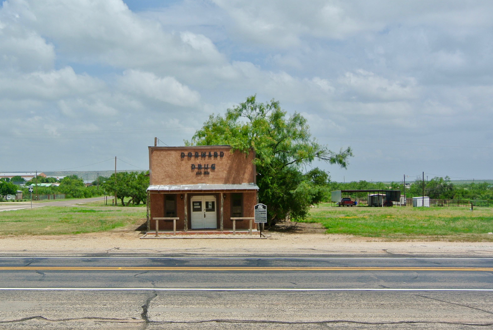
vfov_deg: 27.1
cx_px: 212
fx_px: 685
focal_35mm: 50
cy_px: 176
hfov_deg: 39.5
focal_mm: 15.2
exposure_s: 1/1000
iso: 100
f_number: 5
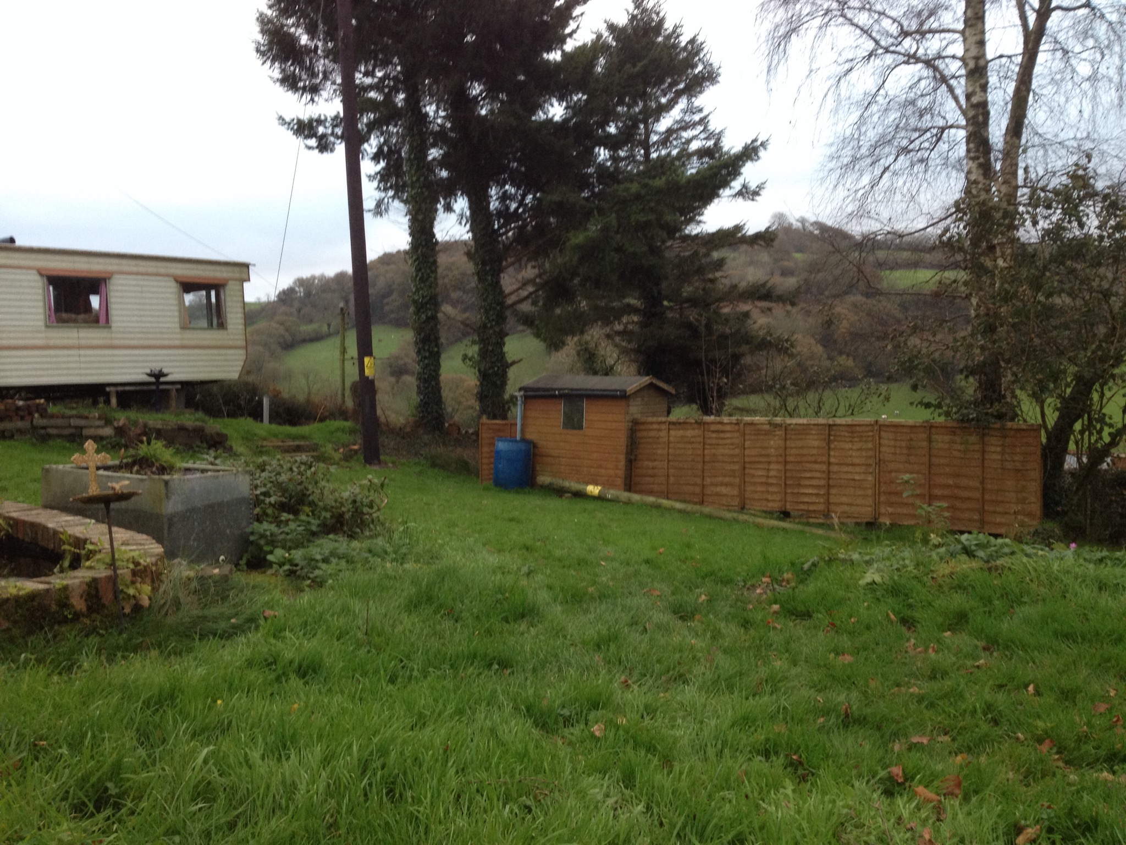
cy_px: 422
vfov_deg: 40.7
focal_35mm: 35
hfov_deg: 52.6
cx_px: 563
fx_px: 1138
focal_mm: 4.28
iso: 100
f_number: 2.4
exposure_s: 1/20
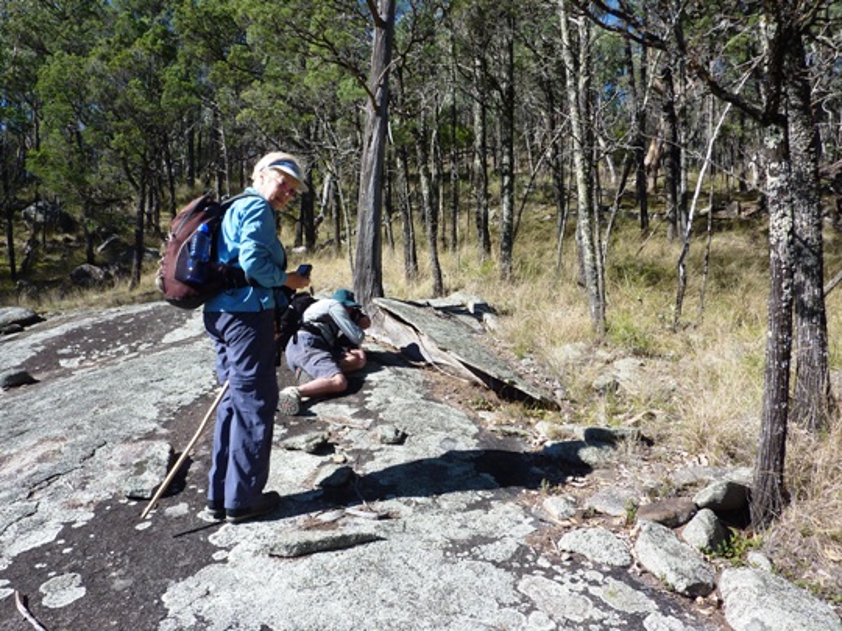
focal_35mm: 25
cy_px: 316
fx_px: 608
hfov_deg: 69.4
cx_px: 421
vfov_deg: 54.9
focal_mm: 4.1
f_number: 4
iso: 80
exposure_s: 1/320
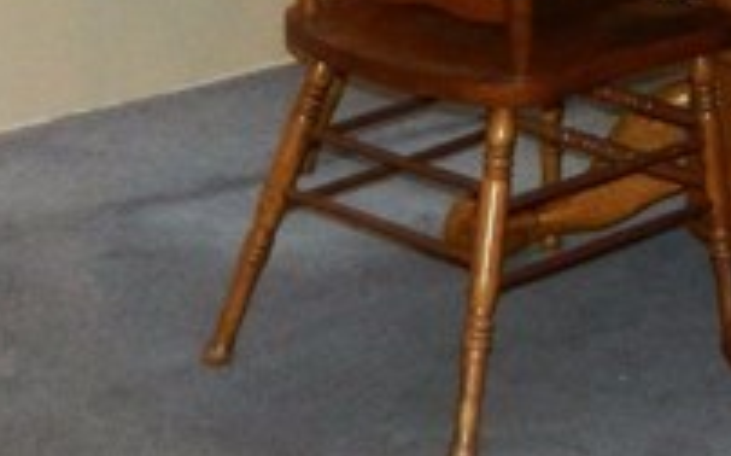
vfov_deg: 9.2
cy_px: -458
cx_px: 820
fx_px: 2668
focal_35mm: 134
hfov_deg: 15.2
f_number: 3.1
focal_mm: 4.5
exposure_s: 1/30
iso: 200
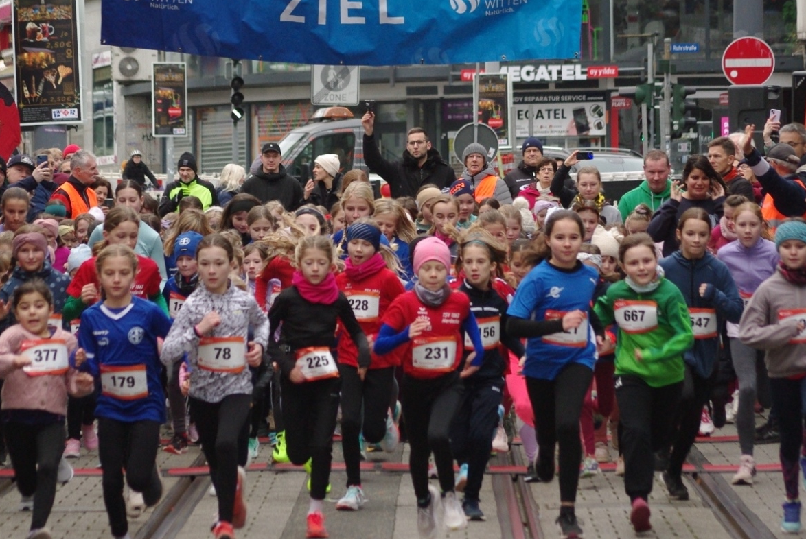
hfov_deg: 10.8
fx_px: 4282
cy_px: 204
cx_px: 385
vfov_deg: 7.2
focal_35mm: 191
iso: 800
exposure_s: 1/250
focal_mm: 78
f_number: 4
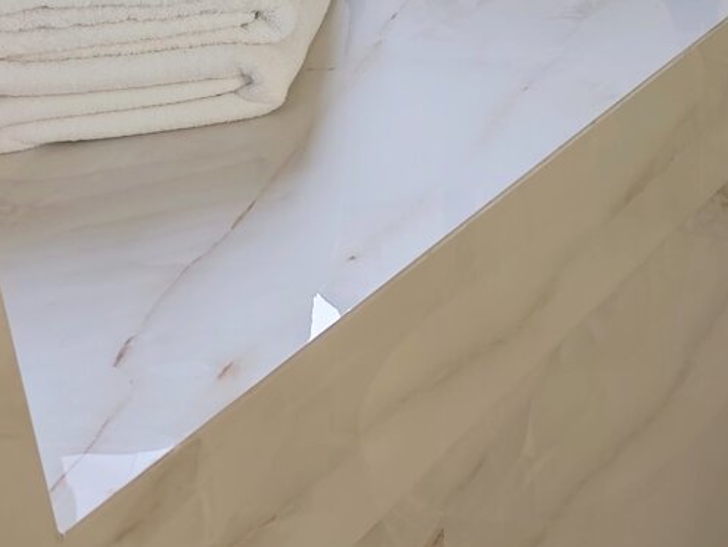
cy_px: -173
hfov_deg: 26.9
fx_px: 1410
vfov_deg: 20.1
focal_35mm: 67
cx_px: 777
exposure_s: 1/35
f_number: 1.65
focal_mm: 6.19
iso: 1000
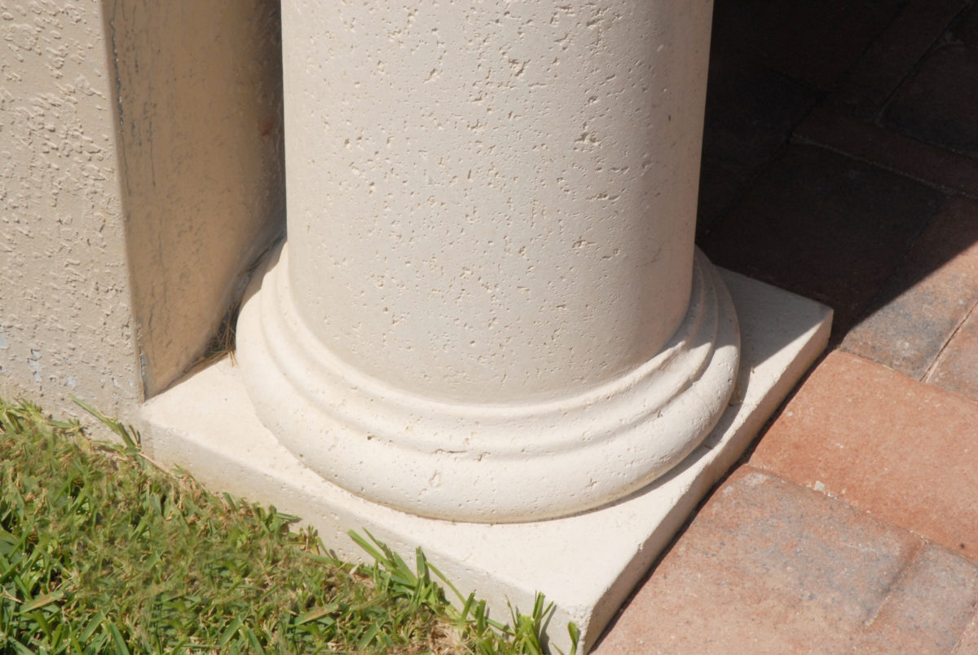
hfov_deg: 21.9
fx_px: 2529
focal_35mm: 93
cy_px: 328
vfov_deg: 14.7
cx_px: 489
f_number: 22
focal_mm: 62
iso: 400
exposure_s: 1/200
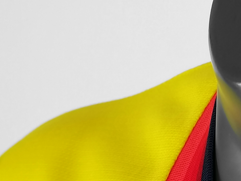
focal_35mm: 155
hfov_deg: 12.3
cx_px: 339
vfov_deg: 9.6
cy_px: 95
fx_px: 1079
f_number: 1.8
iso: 160
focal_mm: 5.58
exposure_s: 1/60
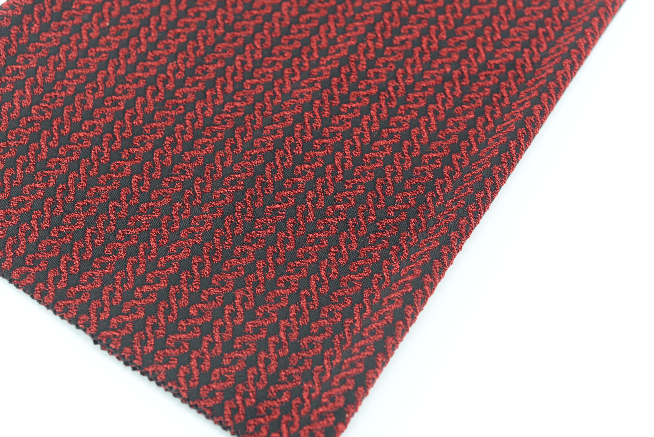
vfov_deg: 27.0
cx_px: 327
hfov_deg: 39.6
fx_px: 909
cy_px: 218
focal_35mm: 50
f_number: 4
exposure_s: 1/40
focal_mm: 50
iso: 100
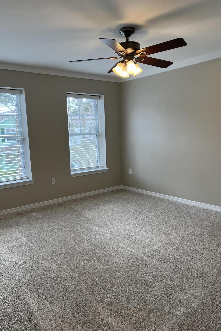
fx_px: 258
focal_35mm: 28
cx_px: 106
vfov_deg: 65.5
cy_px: 169
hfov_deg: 46.4
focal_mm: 5.7
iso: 40
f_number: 1.5
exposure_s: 1/160
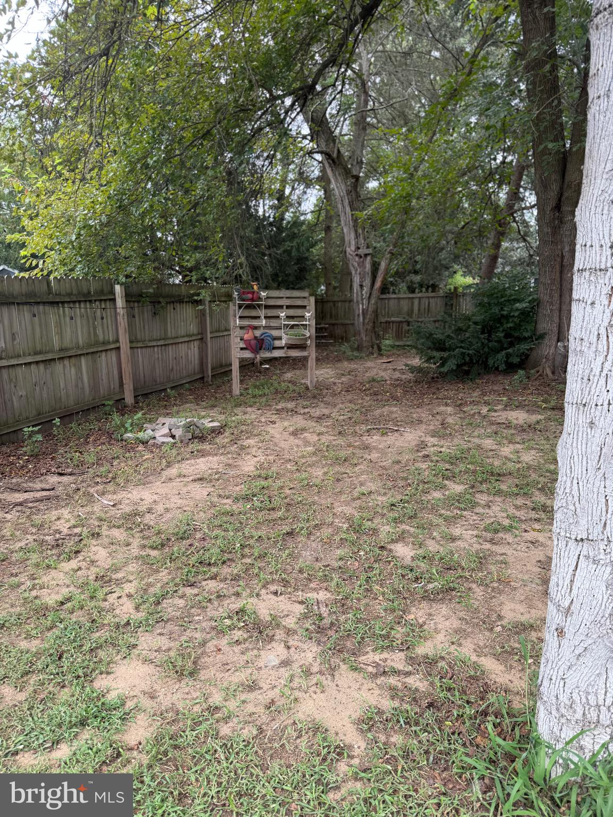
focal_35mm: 24
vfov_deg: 71.6
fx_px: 567
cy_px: 408
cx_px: 306
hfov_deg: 56.8
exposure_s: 1/121
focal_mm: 6.76
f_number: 1.78
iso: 50
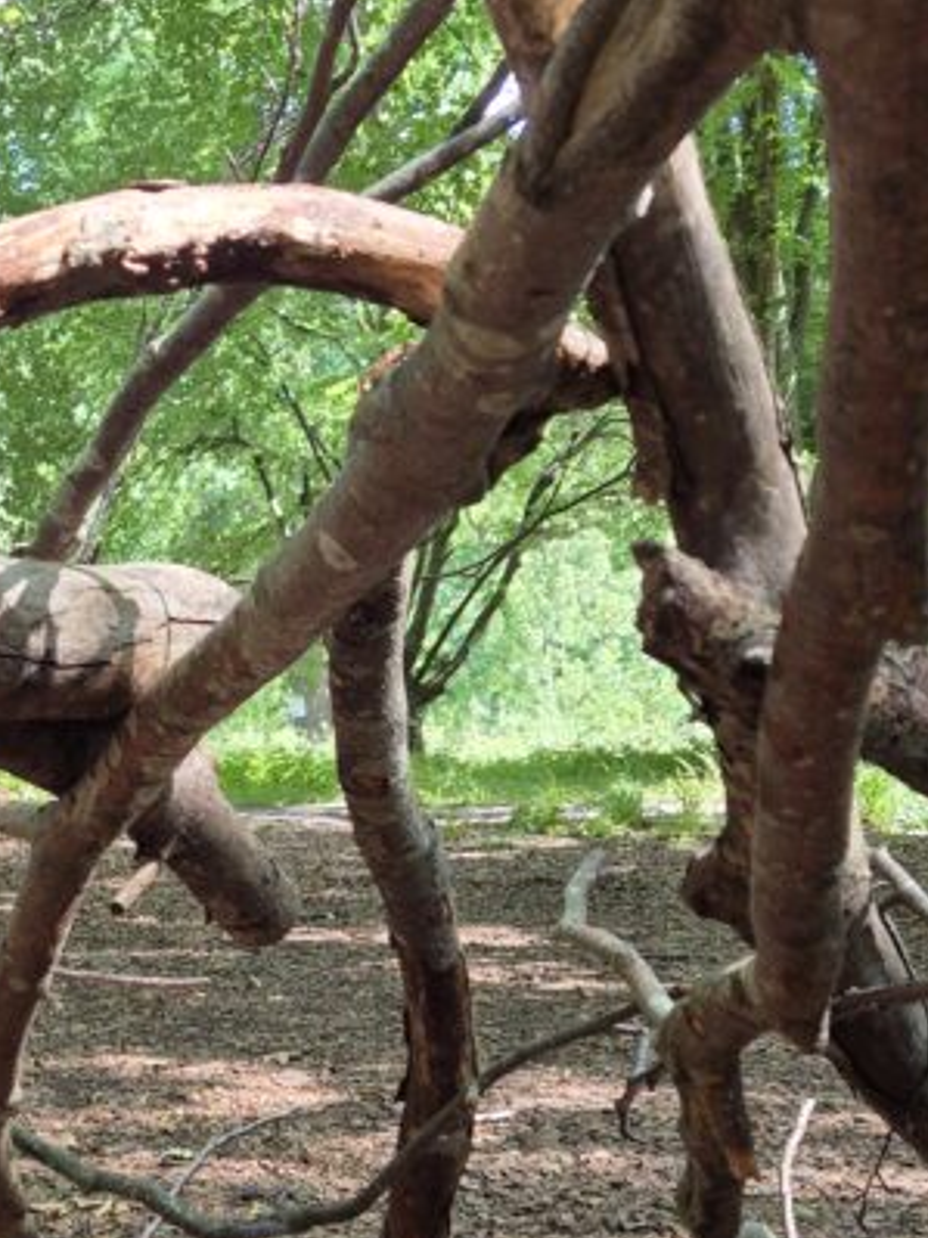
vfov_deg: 32.3
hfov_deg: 23.1
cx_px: -140
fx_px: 2110
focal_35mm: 59
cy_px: 887
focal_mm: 5.4
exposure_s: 1/180
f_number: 1.8
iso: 64
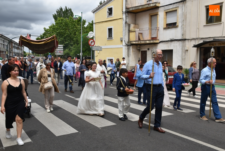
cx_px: 112
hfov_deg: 53.1
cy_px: 76
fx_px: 225
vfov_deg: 37.0
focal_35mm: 36
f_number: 10
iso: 200
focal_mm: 24
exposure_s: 1/400
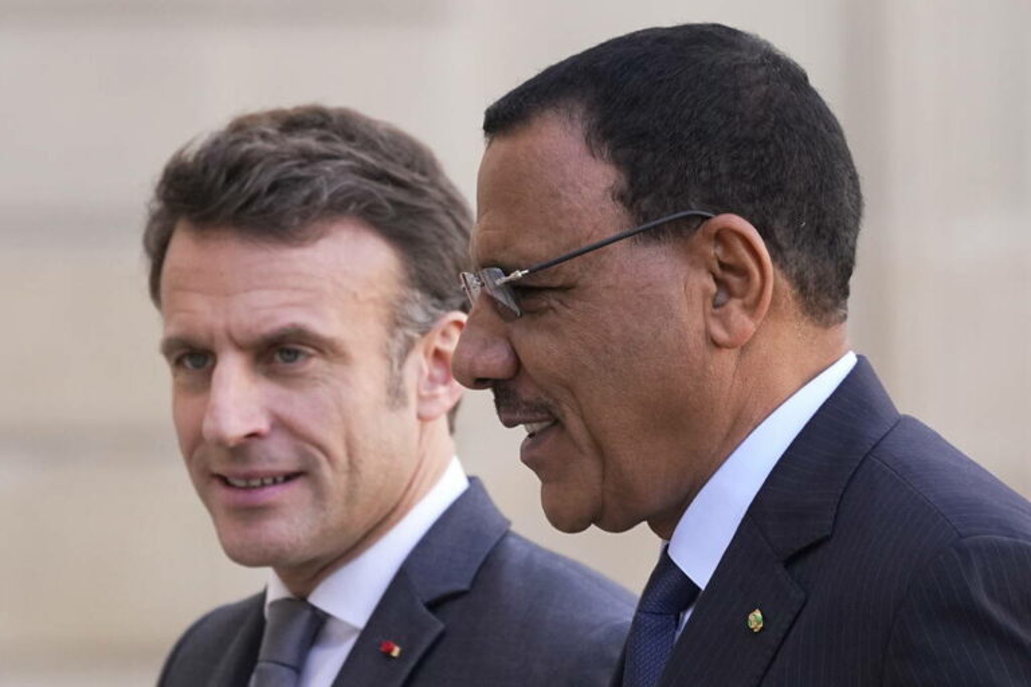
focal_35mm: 397
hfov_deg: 5.2
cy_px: 344
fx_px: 11369
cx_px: 516
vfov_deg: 3.5
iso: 1600
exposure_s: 1/800
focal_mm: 265
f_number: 5.6
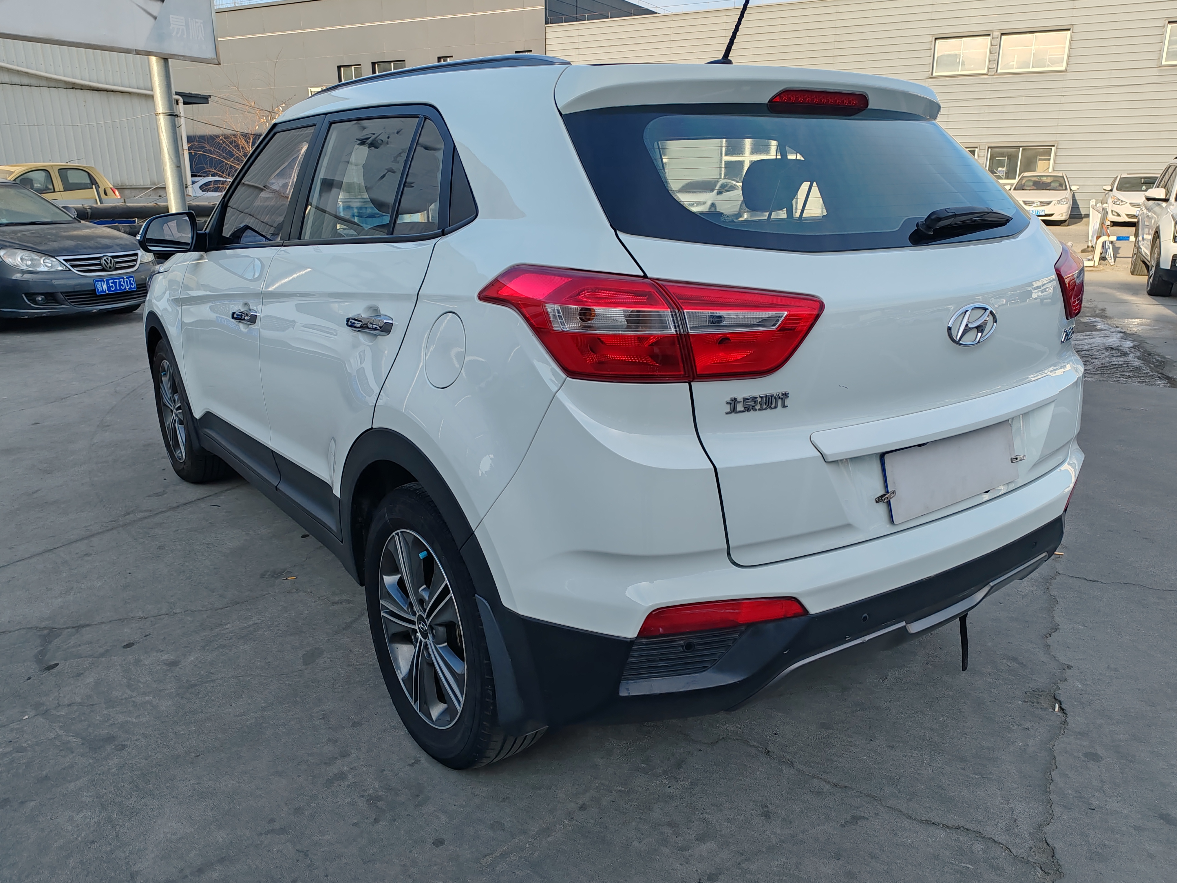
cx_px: 588
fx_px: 918
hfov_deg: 65.3
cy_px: 442
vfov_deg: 51.4
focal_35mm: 27
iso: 50
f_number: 1.9
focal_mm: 6.12
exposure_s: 1/360
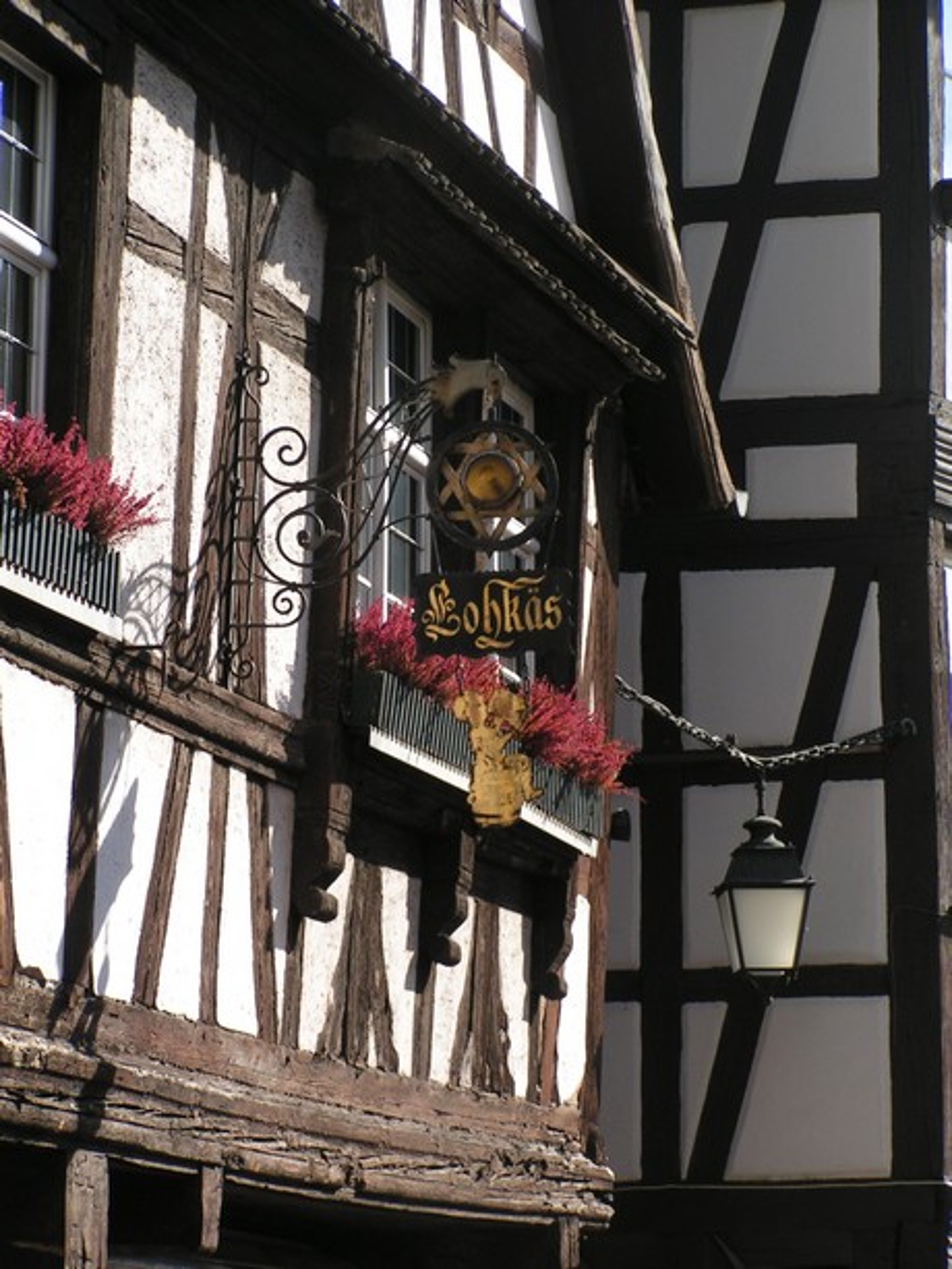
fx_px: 5242
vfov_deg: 13.8
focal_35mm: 143
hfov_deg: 10.4
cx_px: 476
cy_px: 634
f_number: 5
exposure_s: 1/200
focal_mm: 21.9
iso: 50
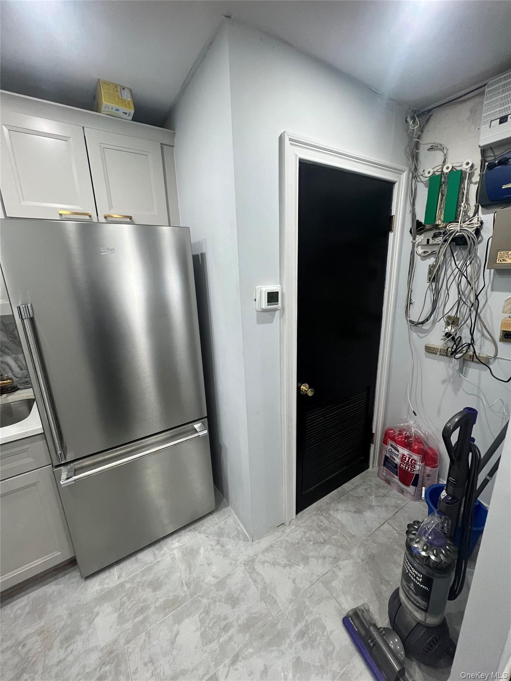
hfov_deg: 89.9
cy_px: 340
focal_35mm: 13
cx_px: 256
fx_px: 256
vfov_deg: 106.2
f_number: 1.8
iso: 250
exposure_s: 1/60
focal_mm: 1.57
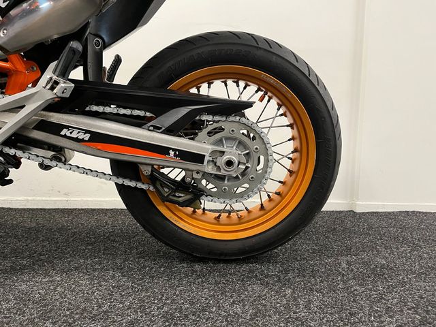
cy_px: 164
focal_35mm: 26
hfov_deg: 67.3
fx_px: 327
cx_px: 218
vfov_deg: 53.1
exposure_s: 1/50
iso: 160
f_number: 1.6
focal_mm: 5.1
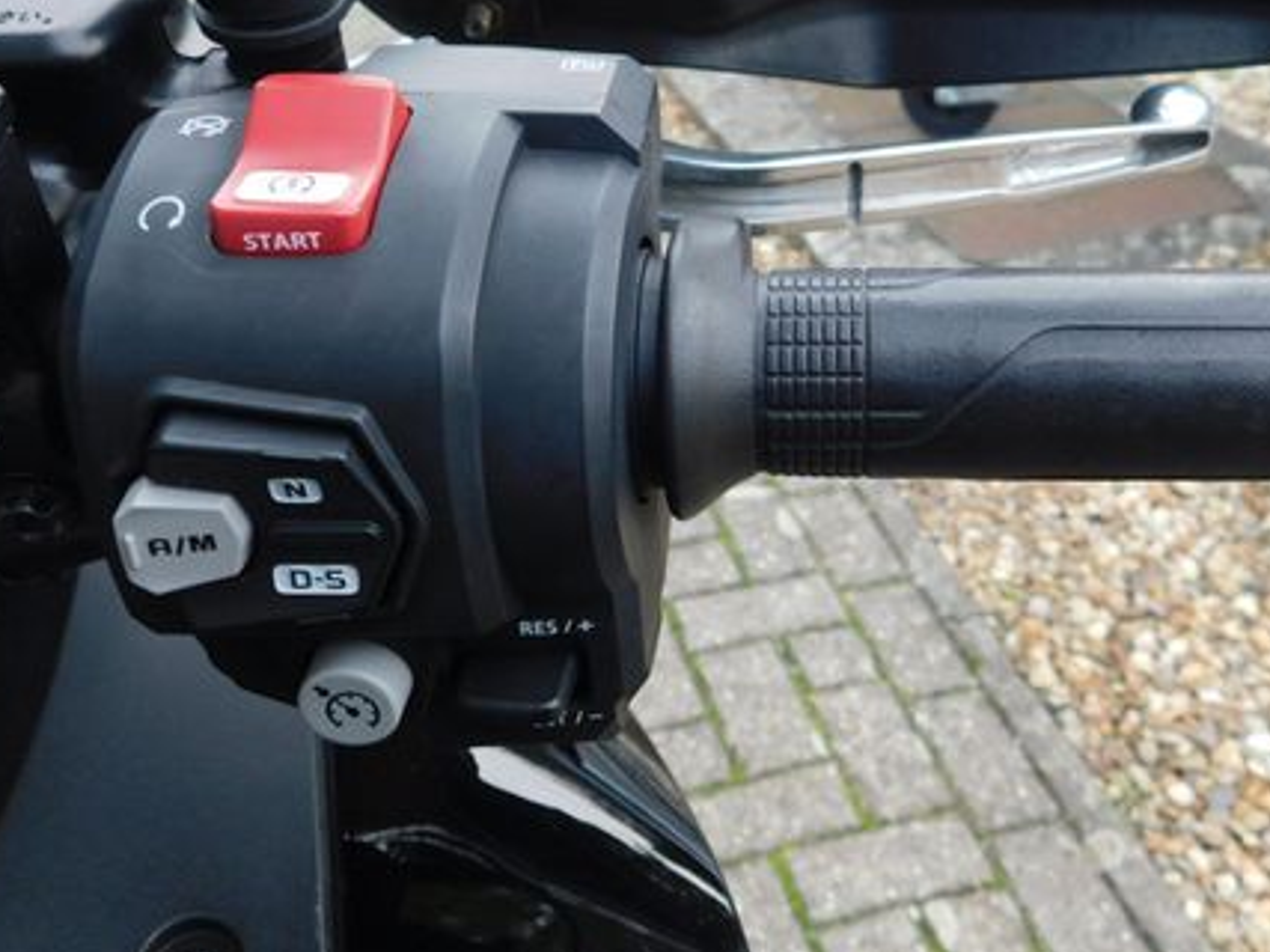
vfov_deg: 34.1
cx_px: 863
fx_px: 1540
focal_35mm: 42
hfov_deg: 44.1
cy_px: 354
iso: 125
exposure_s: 1/125
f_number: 3.2
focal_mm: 4.9
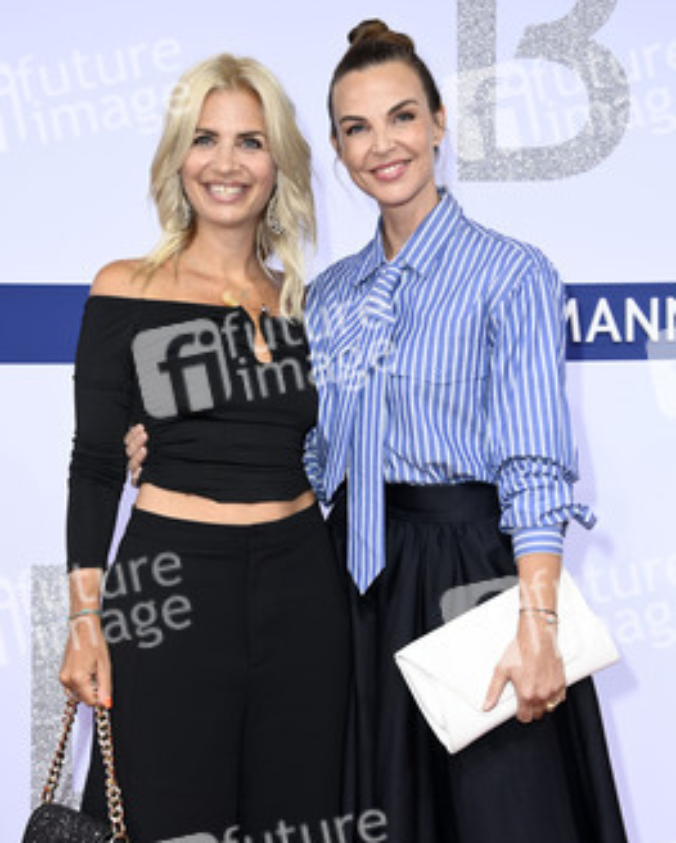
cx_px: 339
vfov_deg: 29.5
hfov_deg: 23.9
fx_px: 1598
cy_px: 486
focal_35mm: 64
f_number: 5.6
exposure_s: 1/200
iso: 800
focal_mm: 56
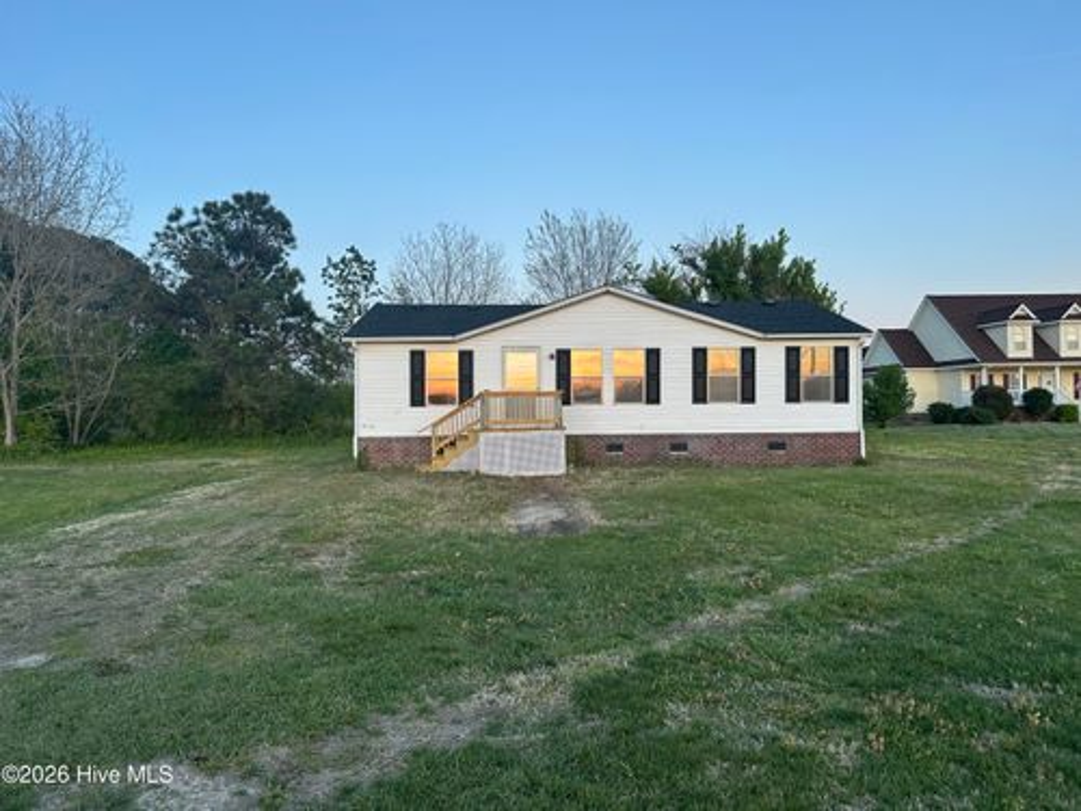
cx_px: 540
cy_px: 406
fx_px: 749
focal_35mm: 24
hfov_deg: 71.6
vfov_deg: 56.8
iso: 50
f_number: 1.78
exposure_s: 1/121
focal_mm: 6.86
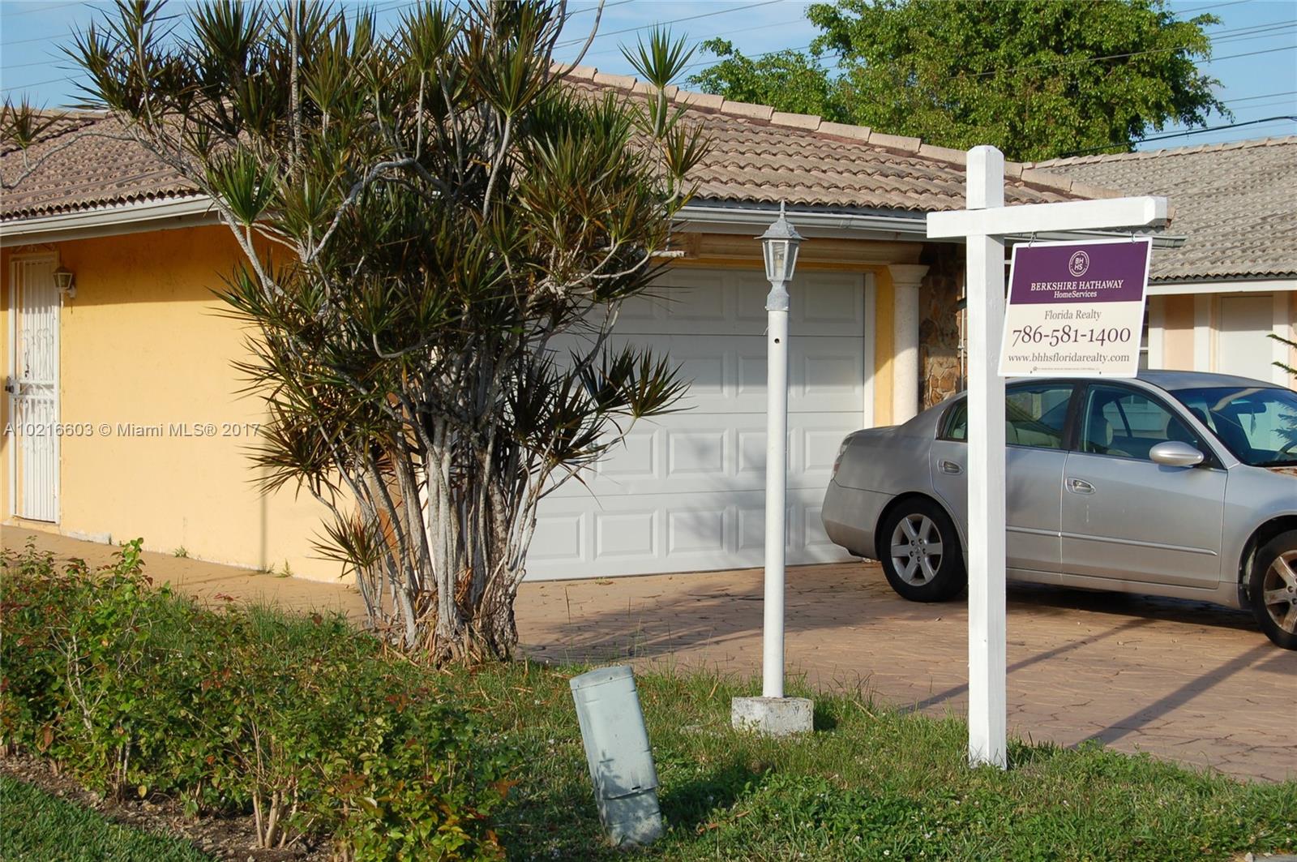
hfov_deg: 29.9
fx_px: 2429
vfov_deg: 20.1
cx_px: 648
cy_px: 431
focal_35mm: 68
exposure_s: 1/320
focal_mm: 45
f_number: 9
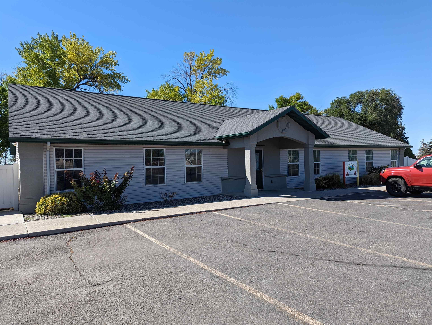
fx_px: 300
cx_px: 216
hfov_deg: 71.5
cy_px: 162
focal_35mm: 24
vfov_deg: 56.9
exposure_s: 1/1508
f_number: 1.85
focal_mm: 6.81
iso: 45
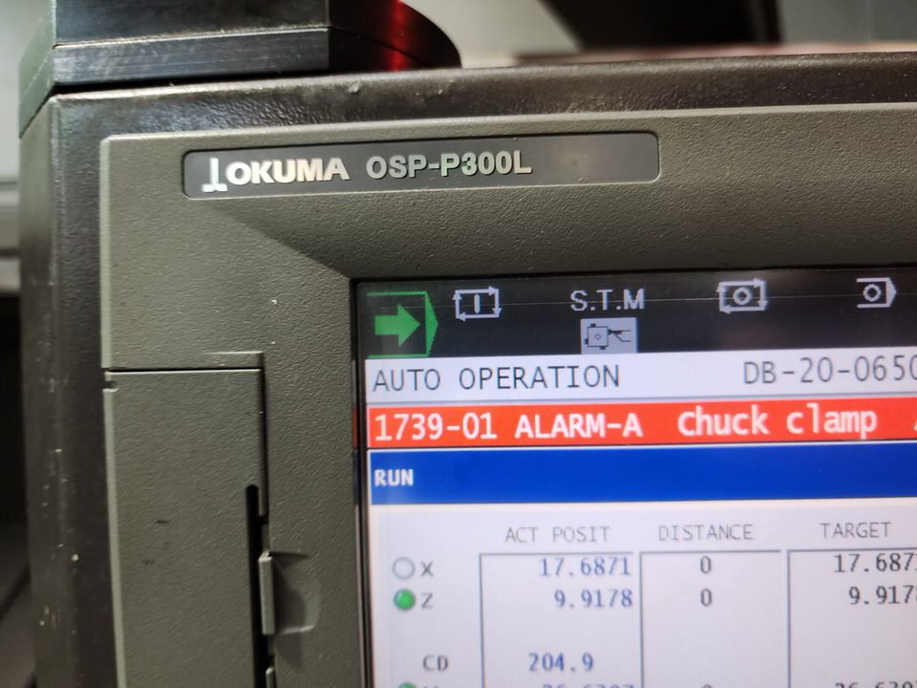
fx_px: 609
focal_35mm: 23
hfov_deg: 73.9
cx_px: 458
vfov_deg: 58.9
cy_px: 344
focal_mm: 6.4
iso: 250
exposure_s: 1/36
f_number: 1.8
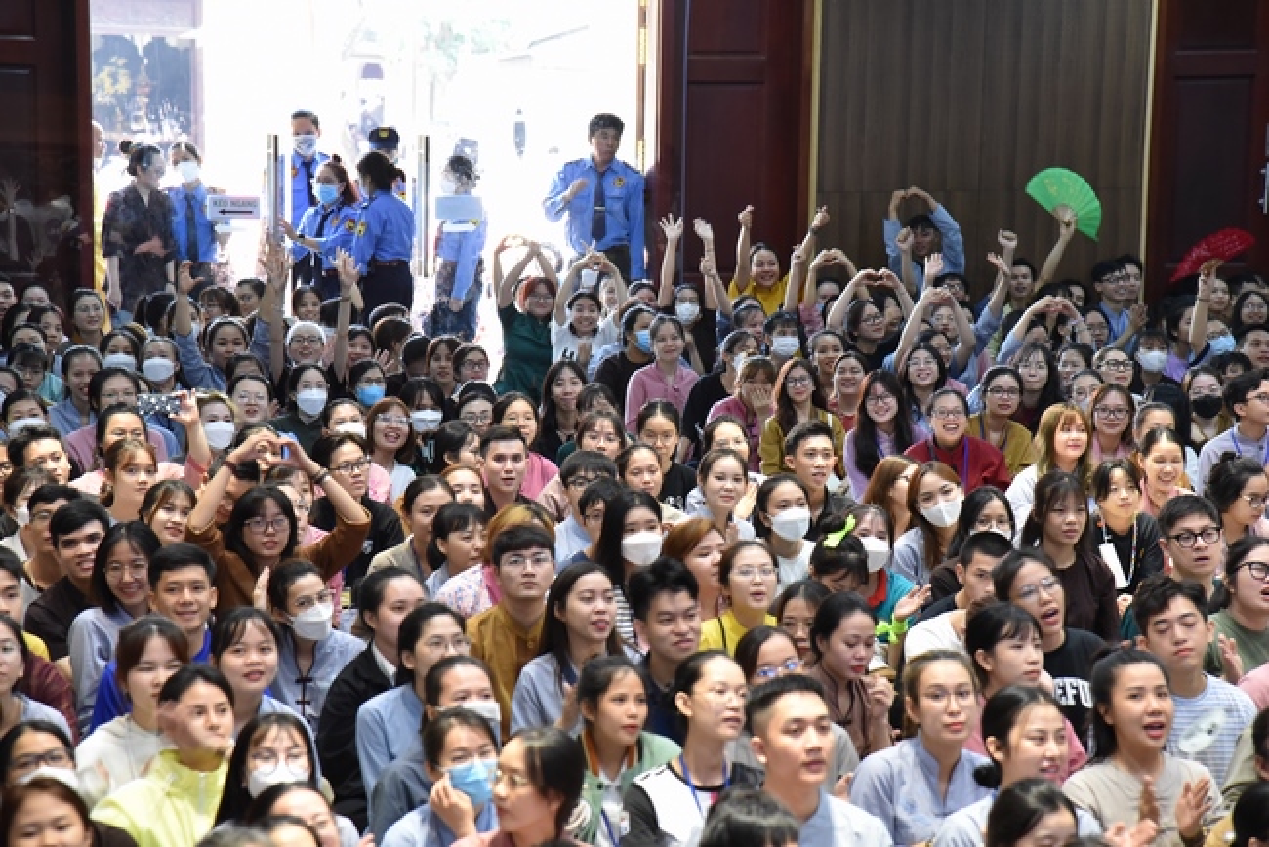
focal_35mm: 120
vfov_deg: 11.4
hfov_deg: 17.1
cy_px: 424
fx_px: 4232
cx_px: 634
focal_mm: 120
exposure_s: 1/60
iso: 4000
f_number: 5.6
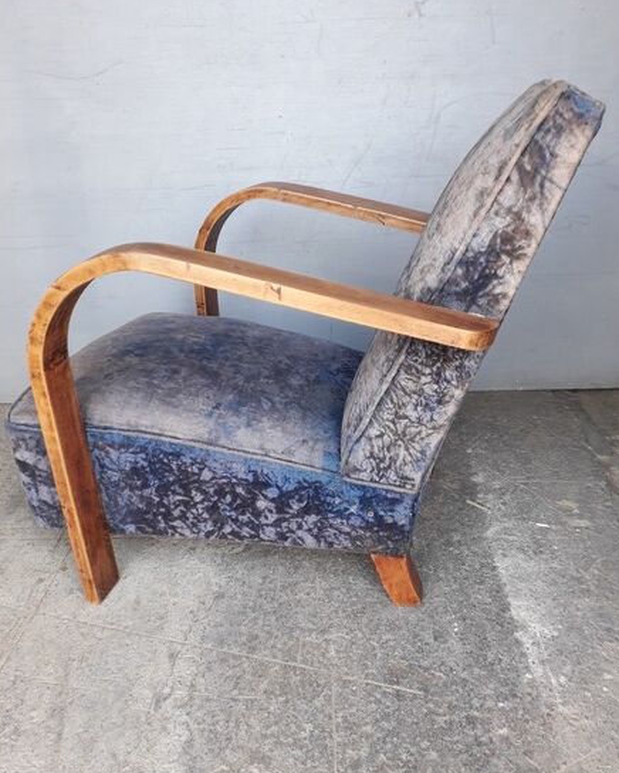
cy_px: 420
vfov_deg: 60.4
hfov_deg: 50.0
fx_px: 664
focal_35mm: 29
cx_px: 308
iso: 50
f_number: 1.9
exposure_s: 1/50
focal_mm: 3.6
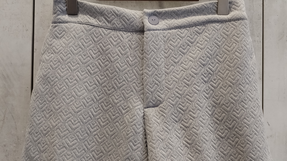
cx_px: 145
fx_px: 335
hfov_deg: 46.4
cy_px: 118
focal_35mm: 44
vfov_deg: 26.8
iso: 556
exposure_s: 1/33.3
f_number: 1.8
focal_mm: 4.75
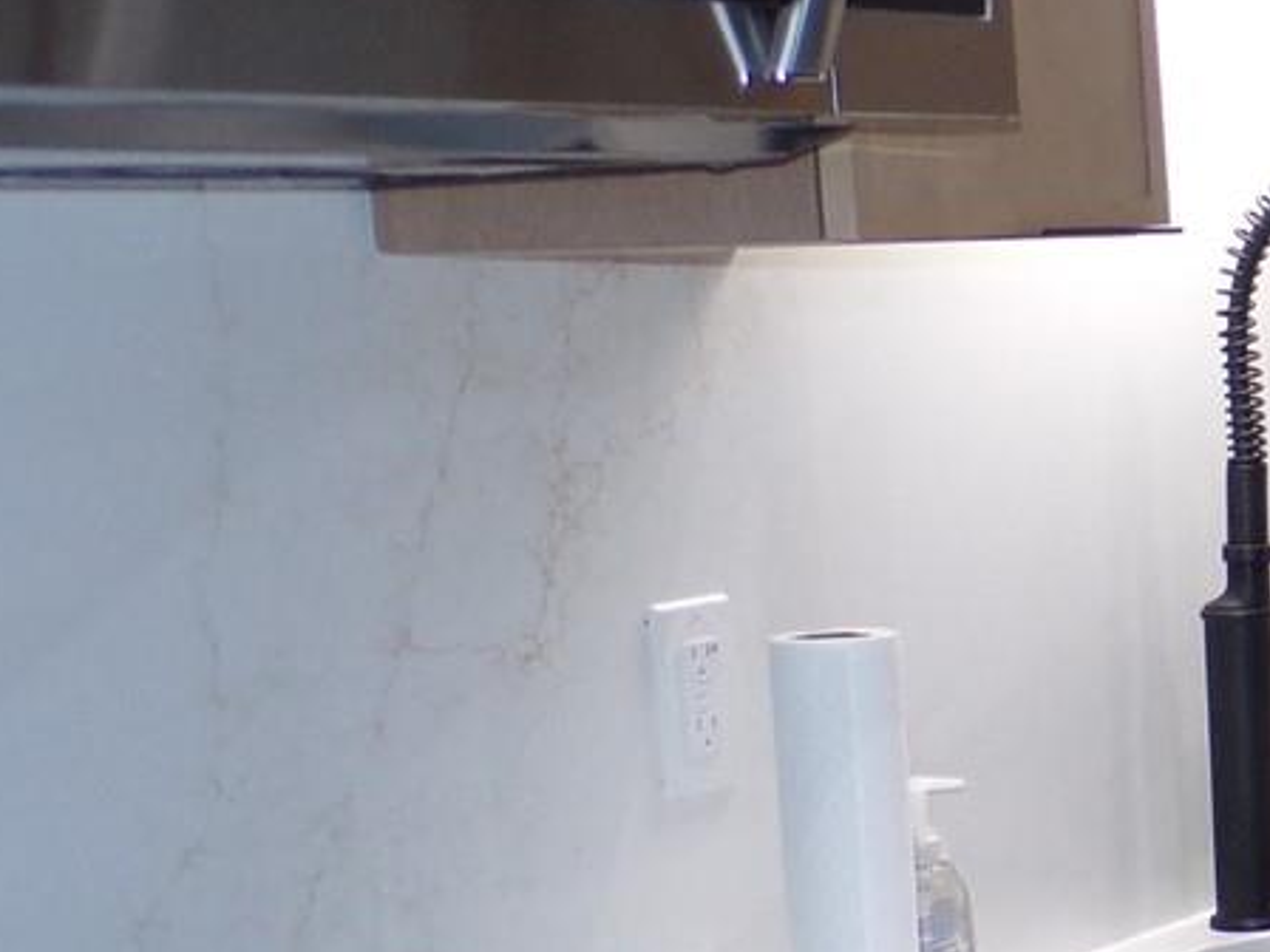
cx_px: 1931
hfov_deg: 17.5
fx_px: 3669
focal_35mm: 100
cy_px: 688
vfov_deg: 14.7
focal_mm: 5
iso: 152
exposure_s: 1/34
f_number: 3.1
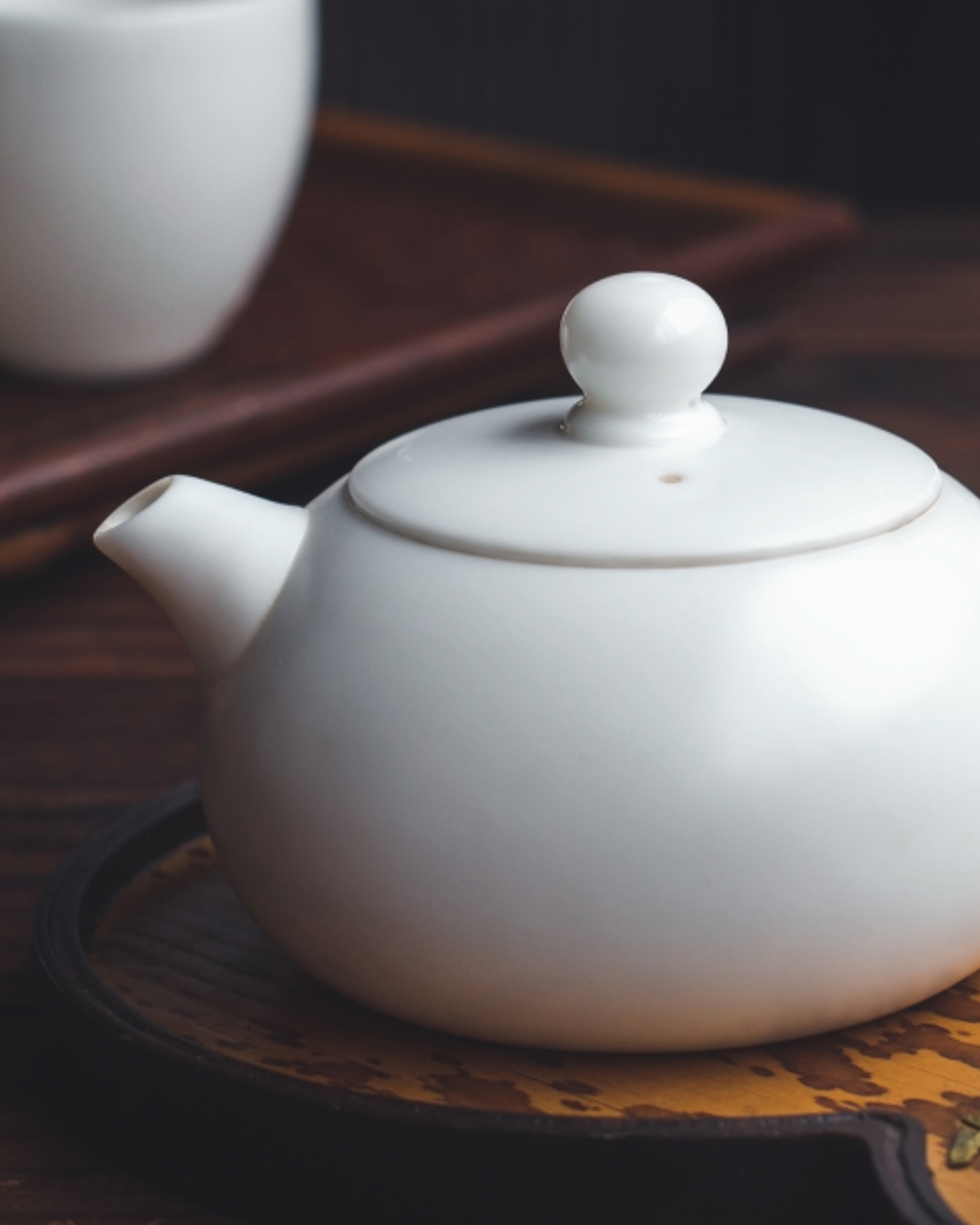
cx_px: 642
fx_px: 4350
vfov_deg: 16.0
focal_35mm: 120
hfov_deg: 12.8
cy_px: 574
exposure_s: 1/60
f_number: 5
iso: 100
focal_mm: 50
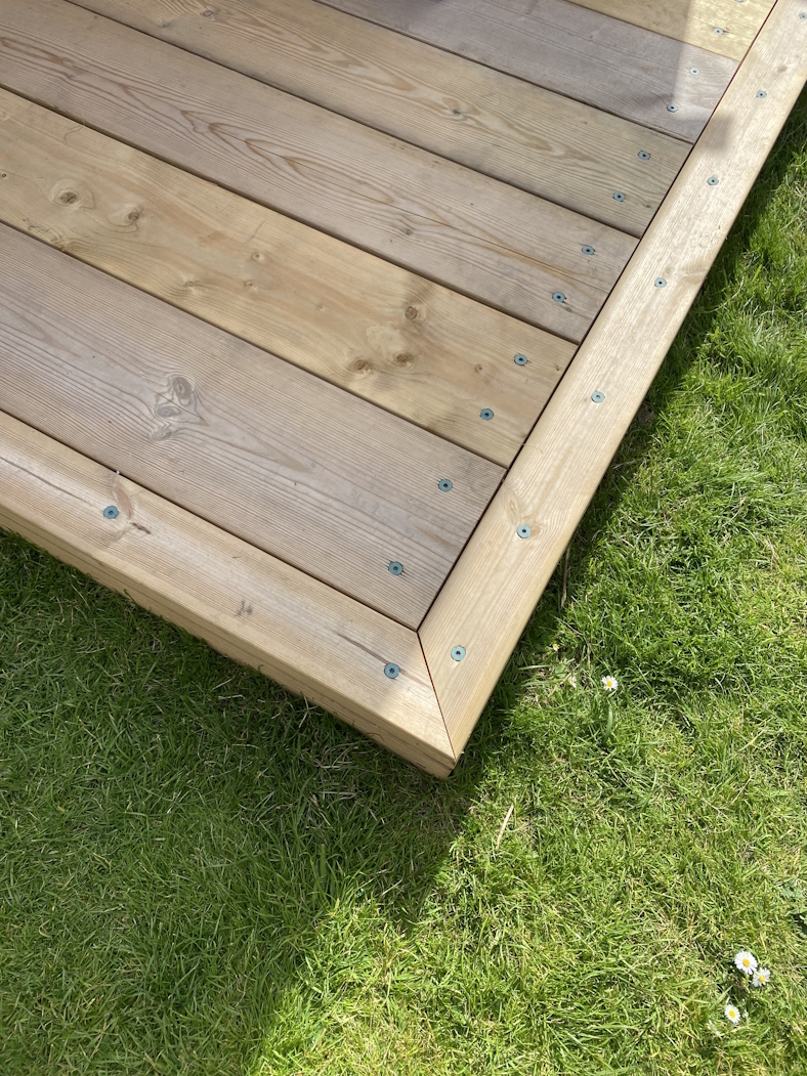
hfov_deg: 53.1
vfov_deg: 67.3
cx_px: 404
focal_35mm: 26
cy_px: 538
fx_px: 808
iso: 32
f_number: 1.8
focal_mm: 4.25
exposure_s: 1/1898
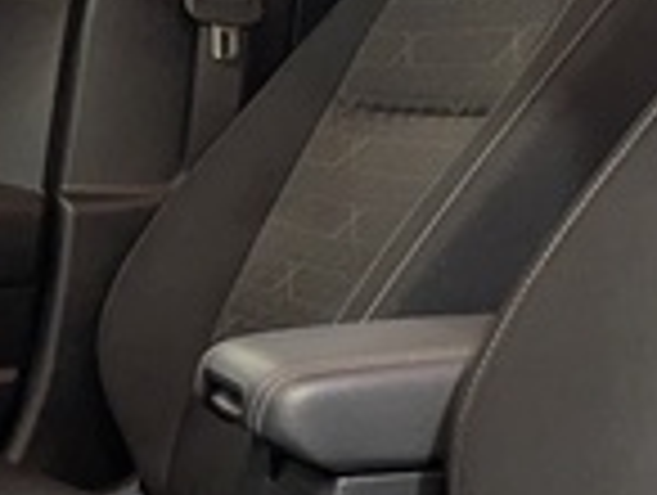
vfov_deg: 15.0
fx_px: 1863
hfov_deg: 19.6
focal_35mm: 98
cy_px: 400
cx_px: 50
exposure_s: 1/30
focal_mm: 1.83
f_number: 2.2
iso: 59
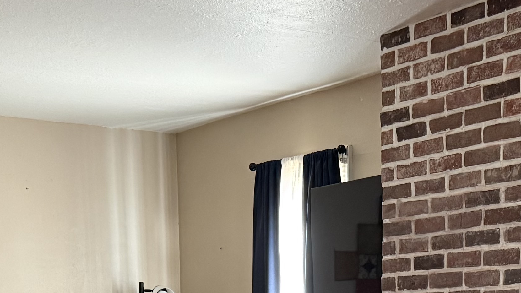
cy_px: 444
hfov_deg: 23.6
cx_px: 328
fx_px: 1243
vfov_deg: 12.7
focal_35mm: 90
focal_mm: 6.76
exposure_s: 1/48
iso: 500
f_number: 1.78
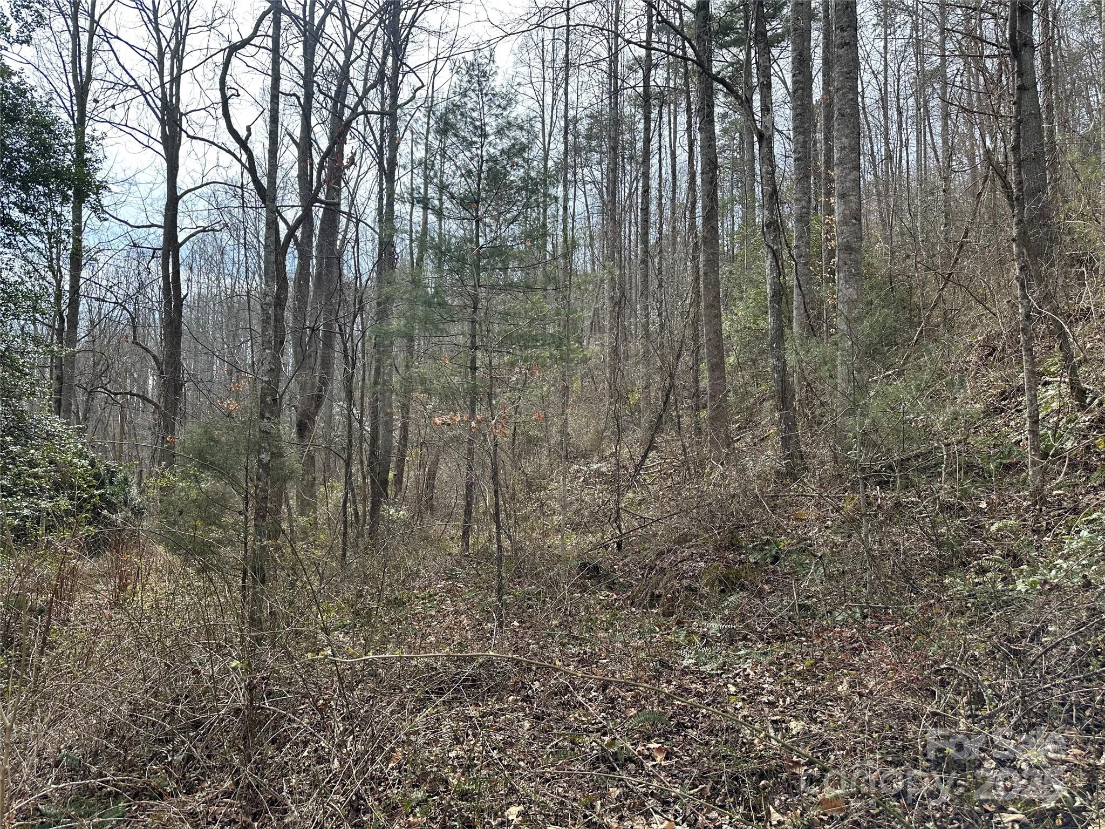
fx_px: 766
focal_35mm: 24
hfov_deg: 71.6
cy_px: 414
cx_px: 552
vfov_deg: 56.8
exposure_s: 1/1019
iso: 80
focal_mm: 6.86
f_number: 1.78
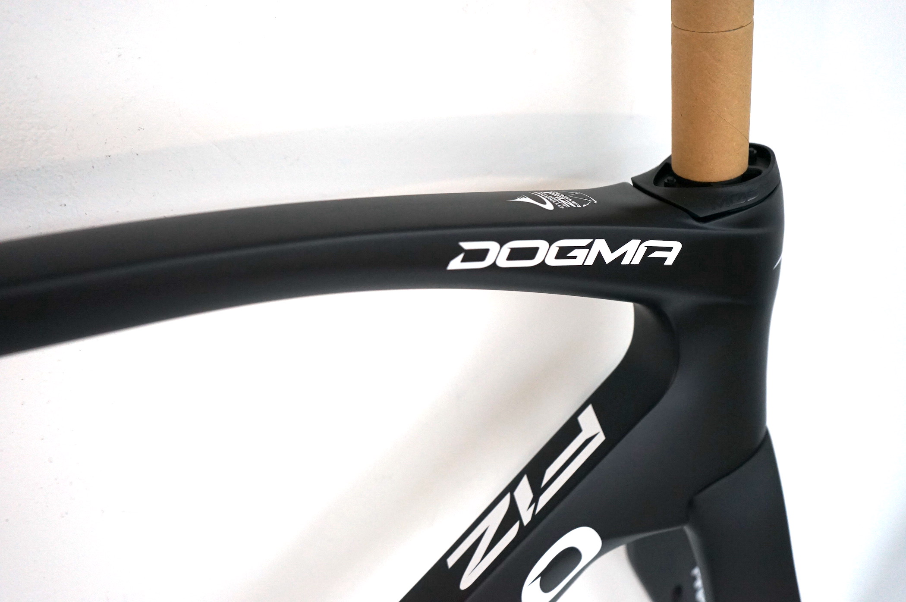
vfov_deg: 33.3
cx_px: 453
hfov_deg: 48.5
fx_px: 1006
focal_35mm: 40
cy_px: 301
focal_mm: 40
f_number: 4
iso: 2000
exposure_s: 1/160
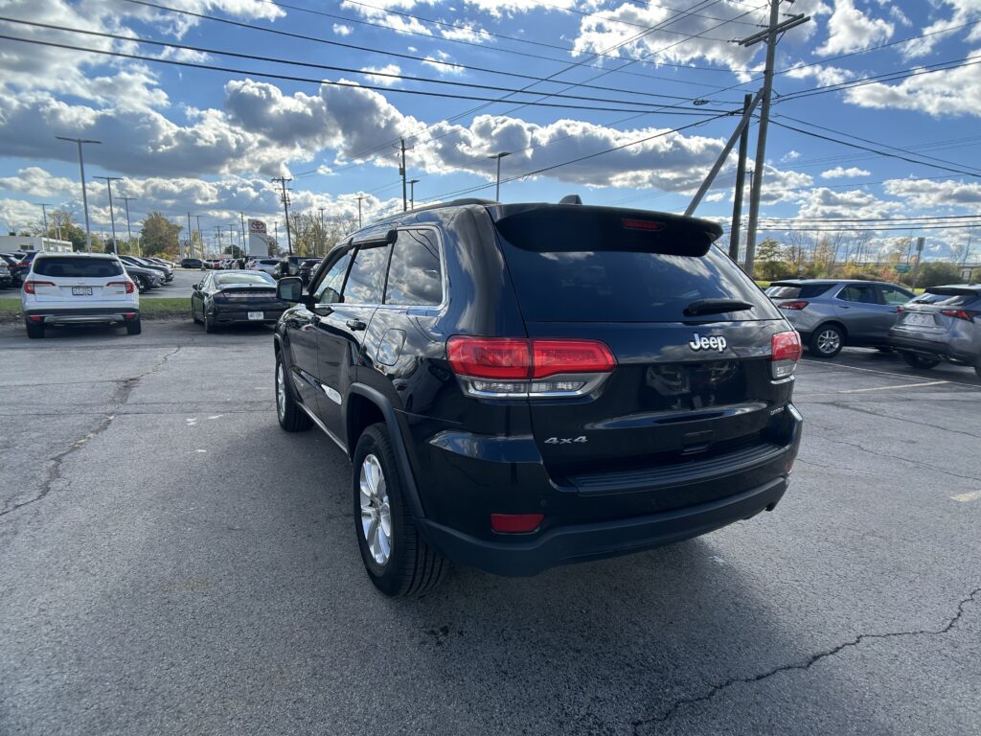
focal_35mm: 26
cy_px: 368
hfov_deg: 67.3
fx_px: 737
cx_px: 490
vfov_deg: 53.1
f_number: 1.5
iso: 50
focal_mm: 5.7
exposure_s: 1/2994
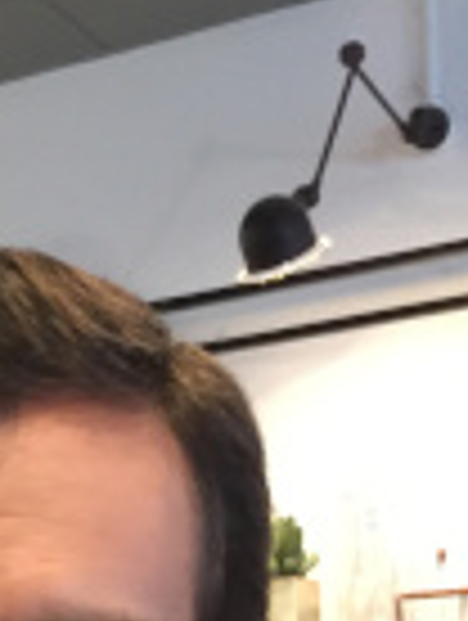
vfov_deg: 17.3
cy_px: 1024
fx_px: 1761
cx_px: 72
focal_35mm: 98
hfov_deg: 15.0
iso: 125
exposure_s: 1/4
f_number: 2.2
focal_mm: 4.15
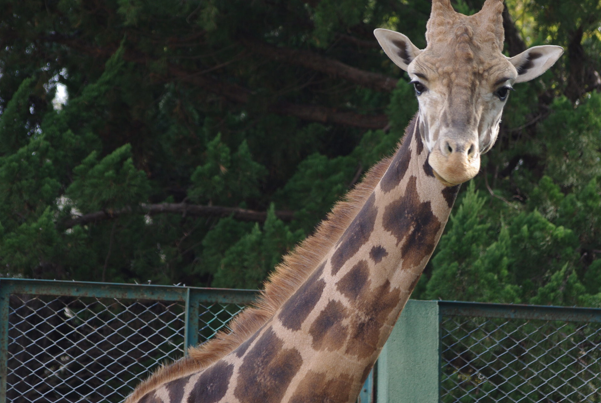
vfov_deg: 4.1
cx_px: 362
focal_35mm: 340
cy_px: 207
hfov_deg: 6.1
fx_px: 5684
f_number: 4.5
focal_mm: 170
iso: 100
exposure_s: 1/160
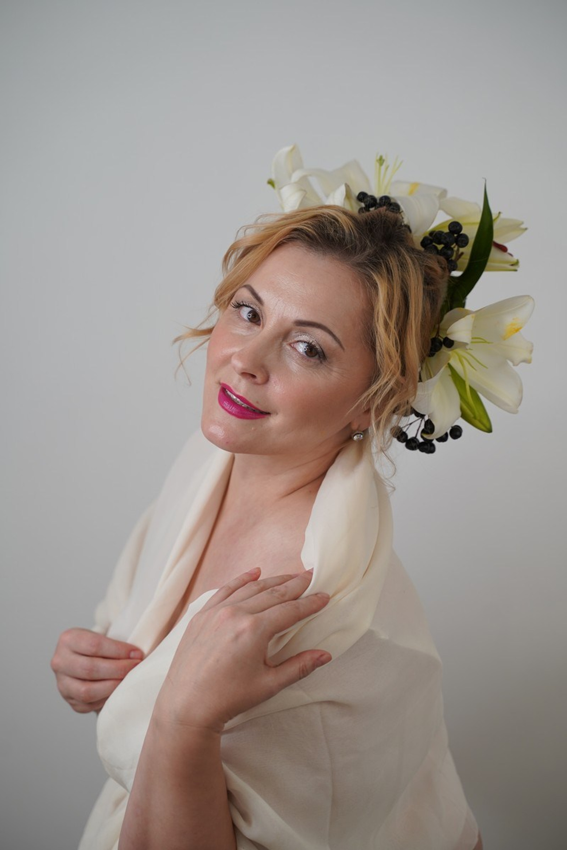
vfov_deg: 31.9
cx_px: 284
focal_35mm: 63
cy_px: 425
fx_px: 1488
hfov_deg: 21.6
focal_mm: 63
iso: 250
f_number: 4
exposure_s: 1/160
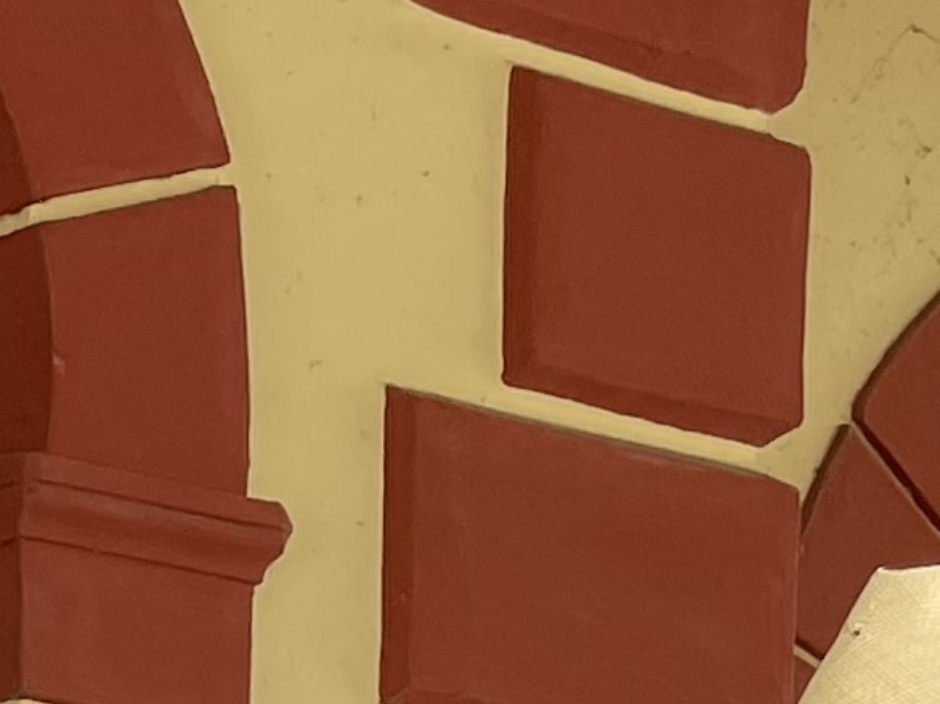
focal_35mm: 179
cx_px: -922
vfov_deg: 7.2
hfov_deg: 10.2
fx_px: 4859
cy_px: 2227
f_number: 1.6
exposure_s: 1/335
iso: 32
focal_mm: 4.2
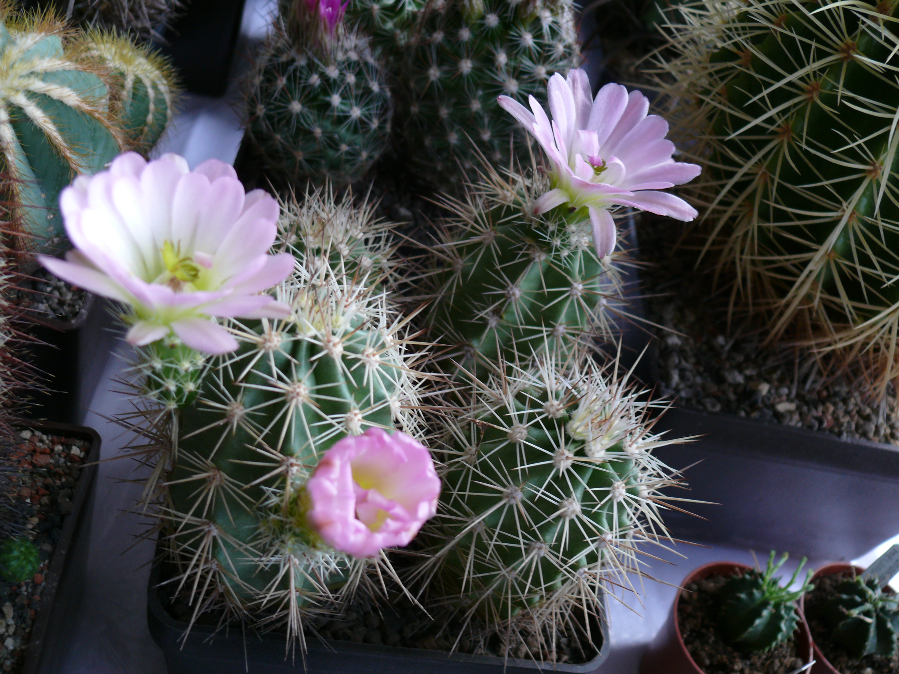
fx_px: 909
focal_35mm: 35
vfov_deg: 40.7
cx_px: 450
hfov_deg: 52.6
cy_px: 337
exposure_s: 1/100
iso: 100
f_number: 2.8
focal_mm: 7.4
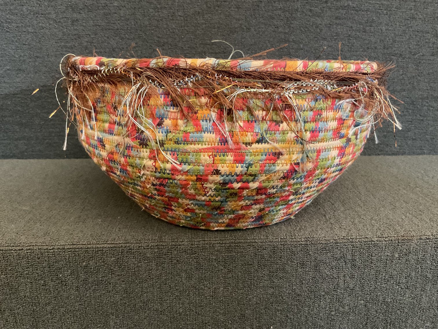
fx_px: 367
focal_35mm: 29
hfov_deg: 61.7
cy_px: 164
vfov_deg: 48.2
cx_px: 219
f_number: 1.8
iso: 500
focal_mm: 3
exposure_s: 1/30
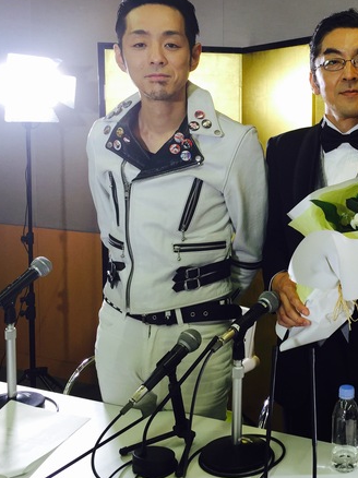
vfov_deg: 40.3
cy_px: 195
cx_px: 339
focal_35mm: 47
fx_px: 649
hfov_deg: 29.3
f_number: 2.2
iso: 32
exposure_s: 1/33
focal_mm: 4.15
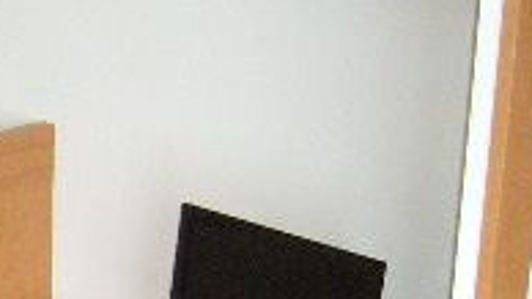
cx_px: -326
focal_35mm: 126
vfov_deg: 9.3
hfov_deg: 15.4
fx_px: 1777
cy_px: 475
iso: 320
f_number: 2.8
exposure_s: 1/30
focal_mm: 5.8
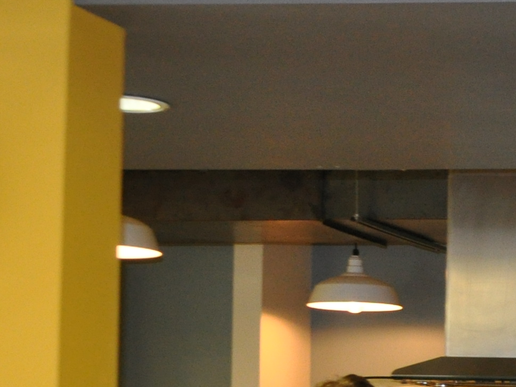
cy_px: 457
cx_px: 988
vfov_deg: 9.6
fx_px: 2281
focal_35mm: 153
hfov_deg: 11.7
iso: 800
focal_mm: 24
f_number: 3.8
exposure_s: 1/60
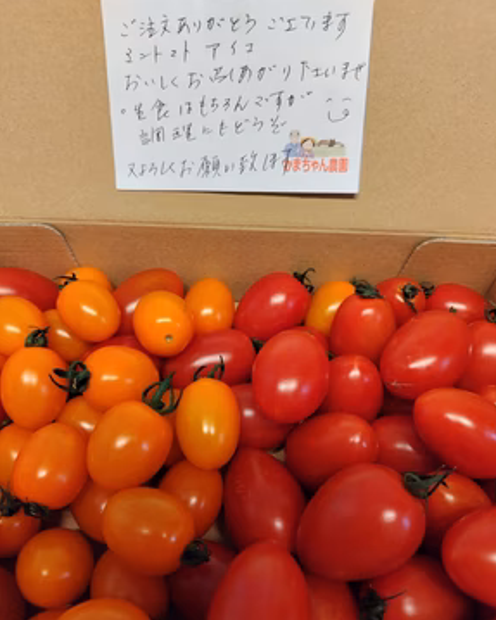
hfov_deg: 56.8
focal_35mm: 25
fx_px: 459
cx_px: 242
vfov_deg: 68.0
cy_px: 337
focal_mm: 5.5
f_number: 1.9
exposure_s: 1/60
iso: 270
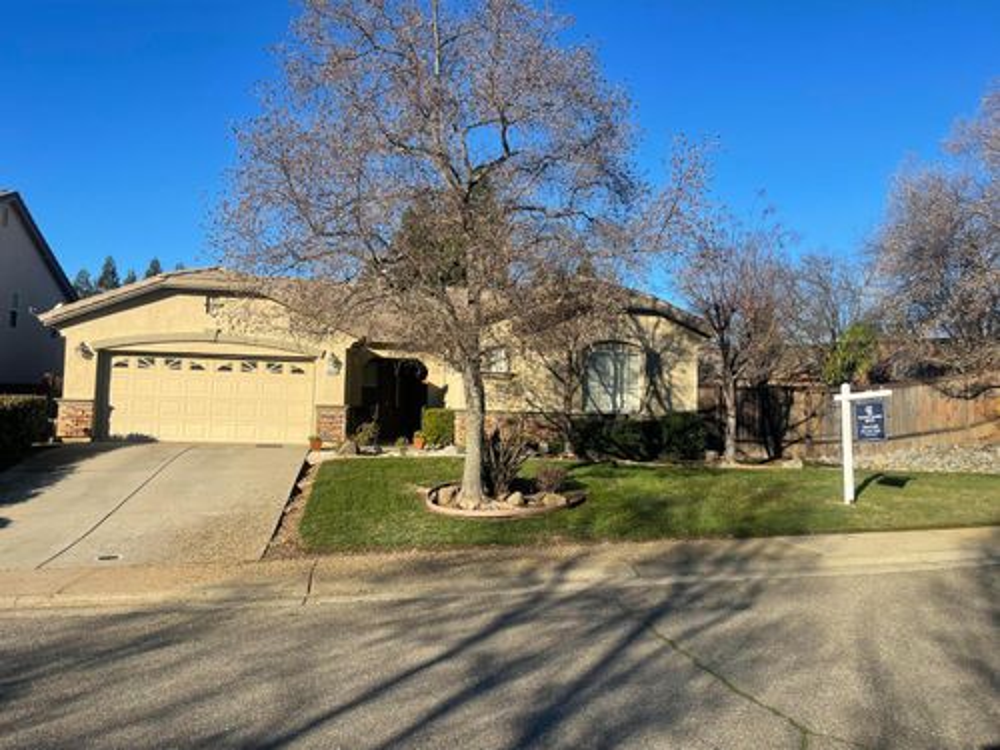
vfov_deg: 54.9
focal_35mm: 25
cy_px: 375
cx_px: 500
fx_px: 722
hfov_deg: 69.4
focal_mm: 5.1
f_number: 1.6
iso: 32
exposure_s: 1/2660
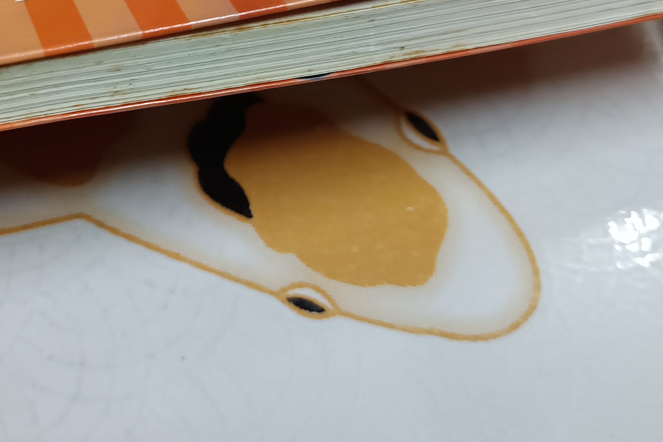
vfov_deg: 21.1
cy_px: -9
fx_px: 1142
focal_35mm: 62
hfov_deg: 31.2
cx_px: 98
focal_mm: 5.31
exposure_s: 1/33.3
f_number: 1.7
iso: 1179
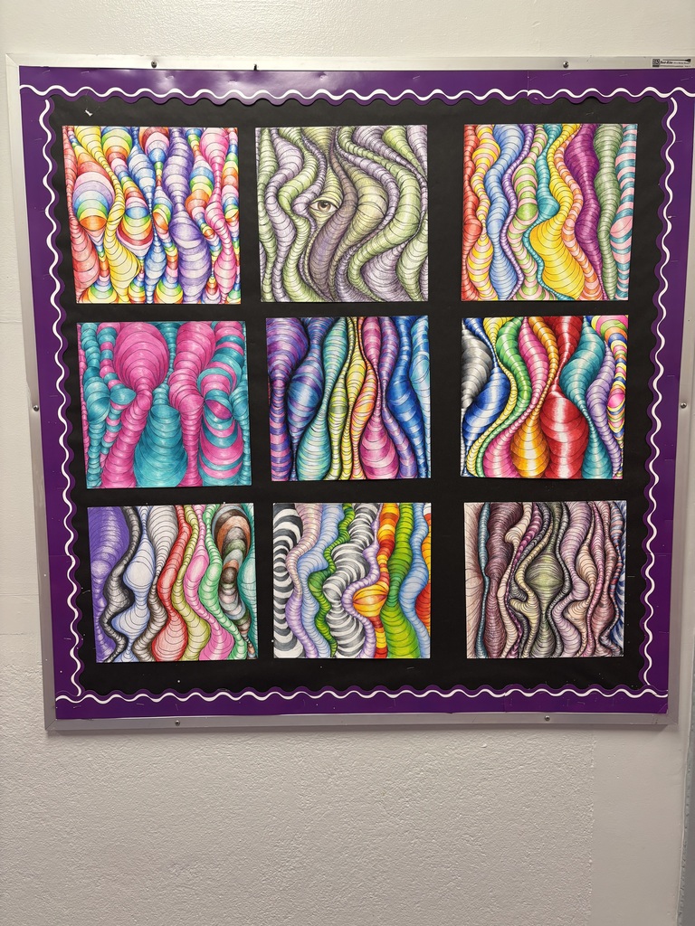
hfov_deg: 53.1
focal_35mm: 26
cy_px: 463
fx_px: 696
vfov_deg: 67.3
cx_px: 348
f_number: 1.6
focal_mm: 5.96
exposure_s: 1/60
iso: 100
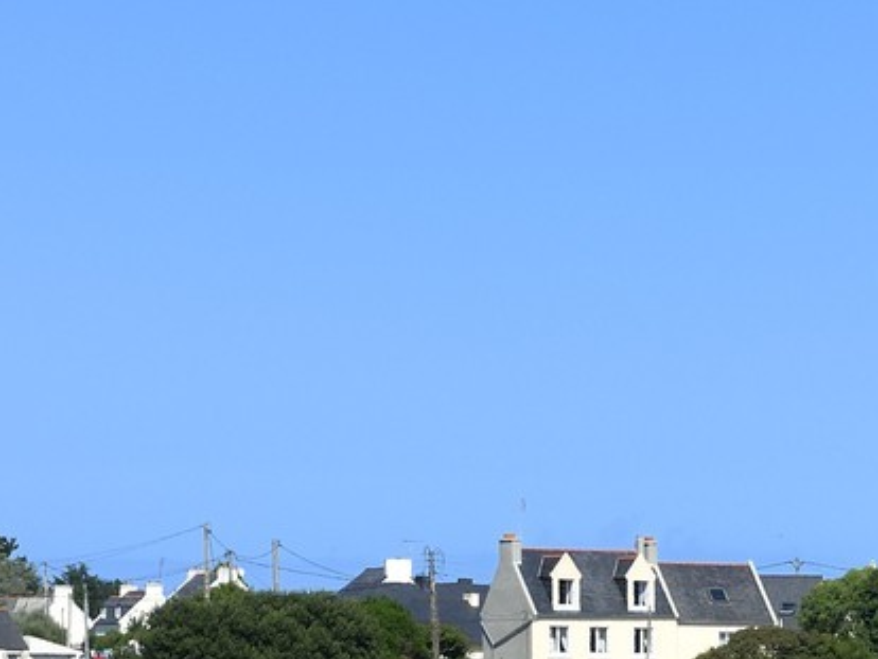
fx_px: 4898
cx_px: 1680
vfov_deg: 7.5
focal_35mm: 193
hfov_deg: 9.6
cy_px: 1043
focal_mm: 52
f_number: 11
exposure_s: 1/320
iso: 200
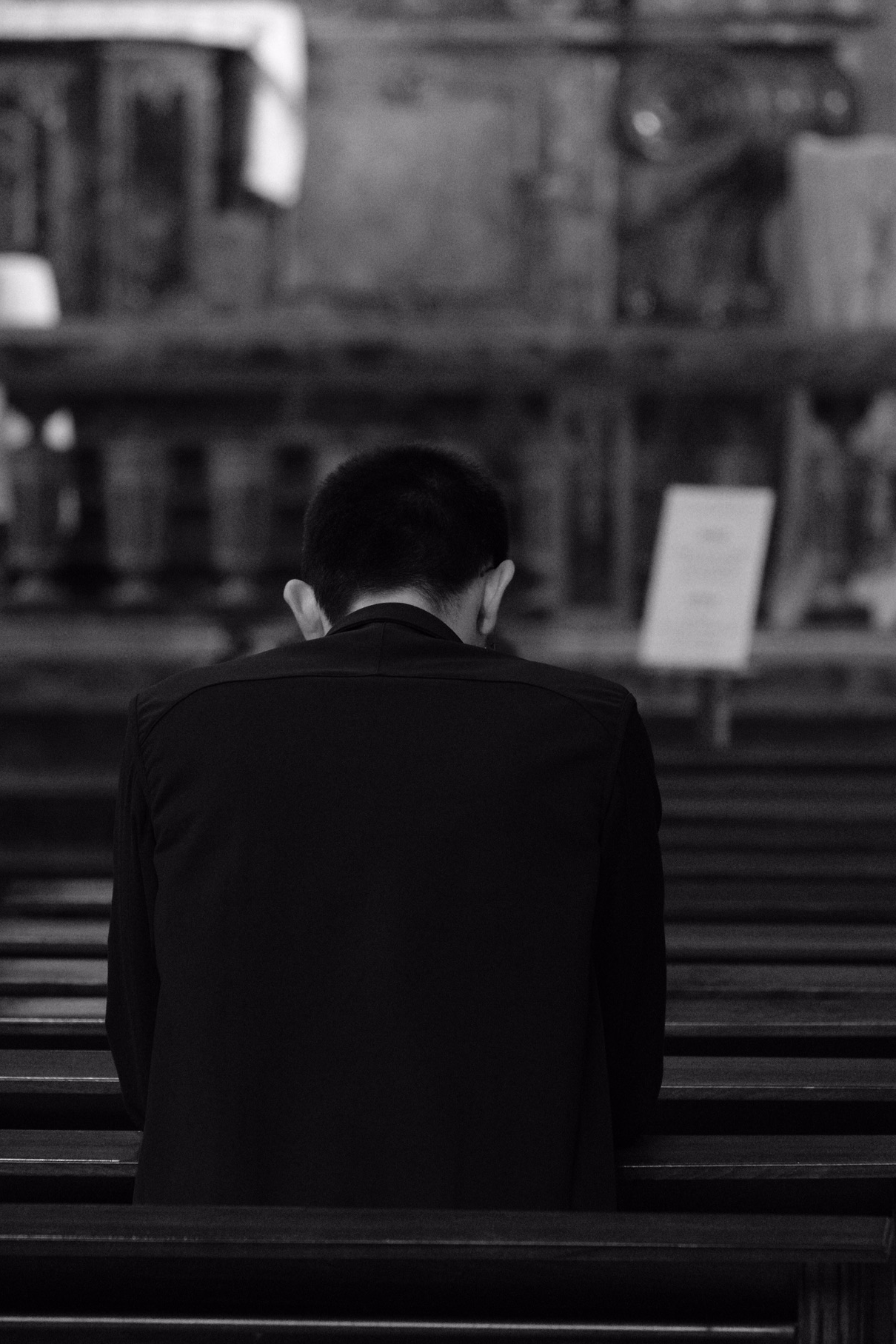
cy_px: 679
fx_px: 16351
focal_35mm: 438
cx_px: 405
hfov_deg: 3.1
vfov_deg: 4.7
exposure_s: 1/40
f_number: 6.7
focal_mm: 230
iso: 3200
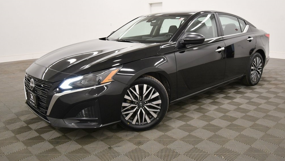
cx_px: 145
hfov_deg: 66.0
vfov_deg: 40.1
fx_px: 219
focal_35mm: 29
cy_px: 69
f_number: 5.6
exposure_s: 1/125
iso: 900
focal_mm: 18
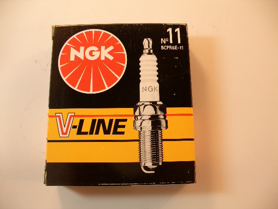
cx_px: 139
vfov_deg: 42.9
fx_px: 265
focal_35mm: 33
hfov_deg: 55.4
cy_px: 104
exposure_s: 1/160
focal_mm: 7.1
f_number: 2.8
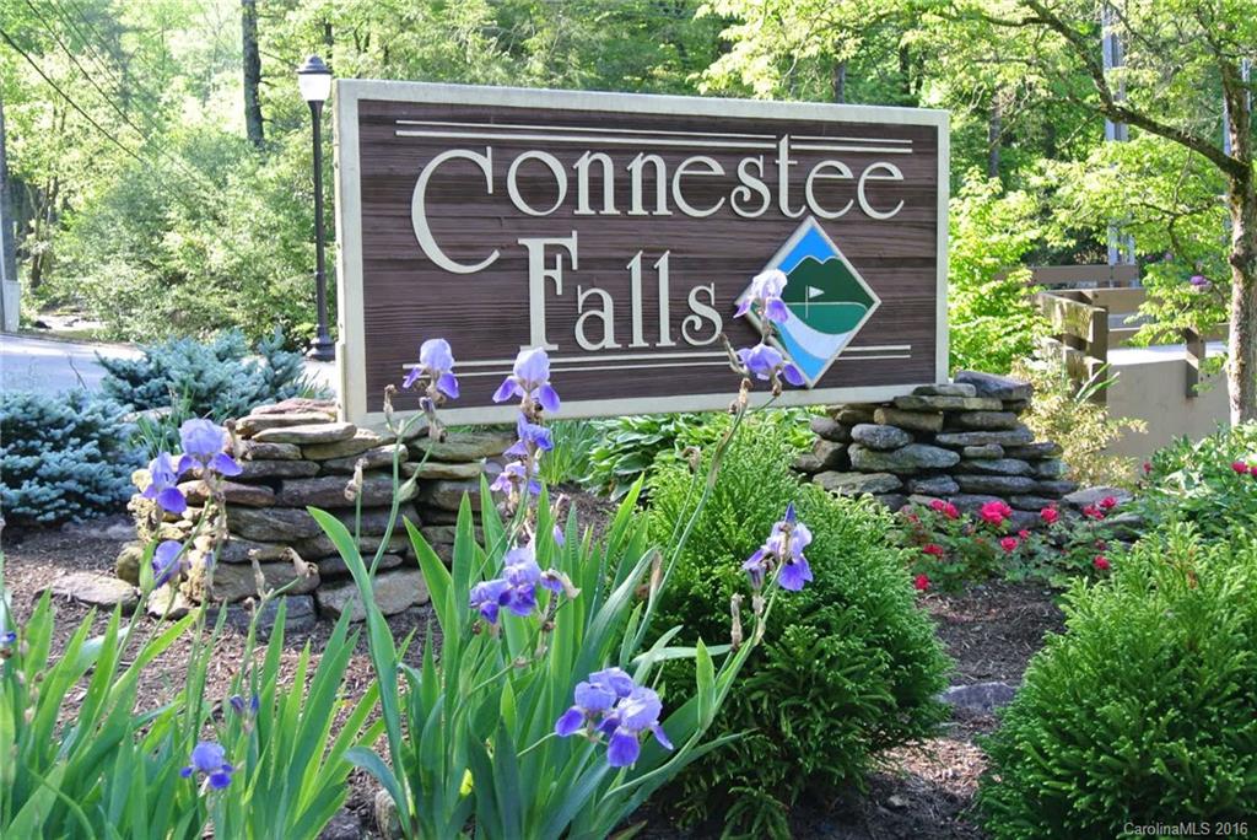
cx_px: 628
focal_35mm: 42
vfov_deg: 31.9
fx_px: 1467
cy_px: 420
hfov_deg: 46.4
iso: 100
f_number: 4.2
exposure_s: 1/60
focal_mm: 15.7
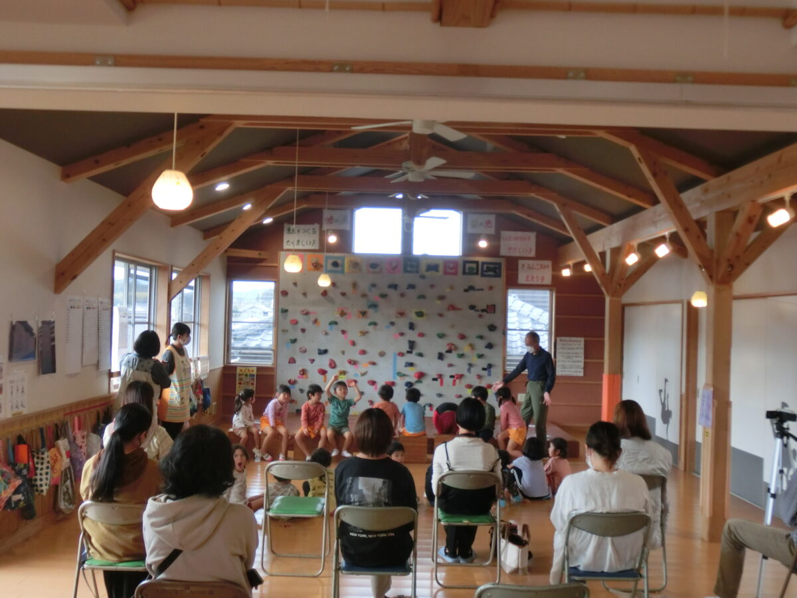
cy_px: 299
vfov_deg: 42.9
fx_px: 760
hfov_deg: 55.4
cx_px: 398
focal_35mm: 33
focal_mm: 5.93
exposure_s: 1/125
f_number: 3.7
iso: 160
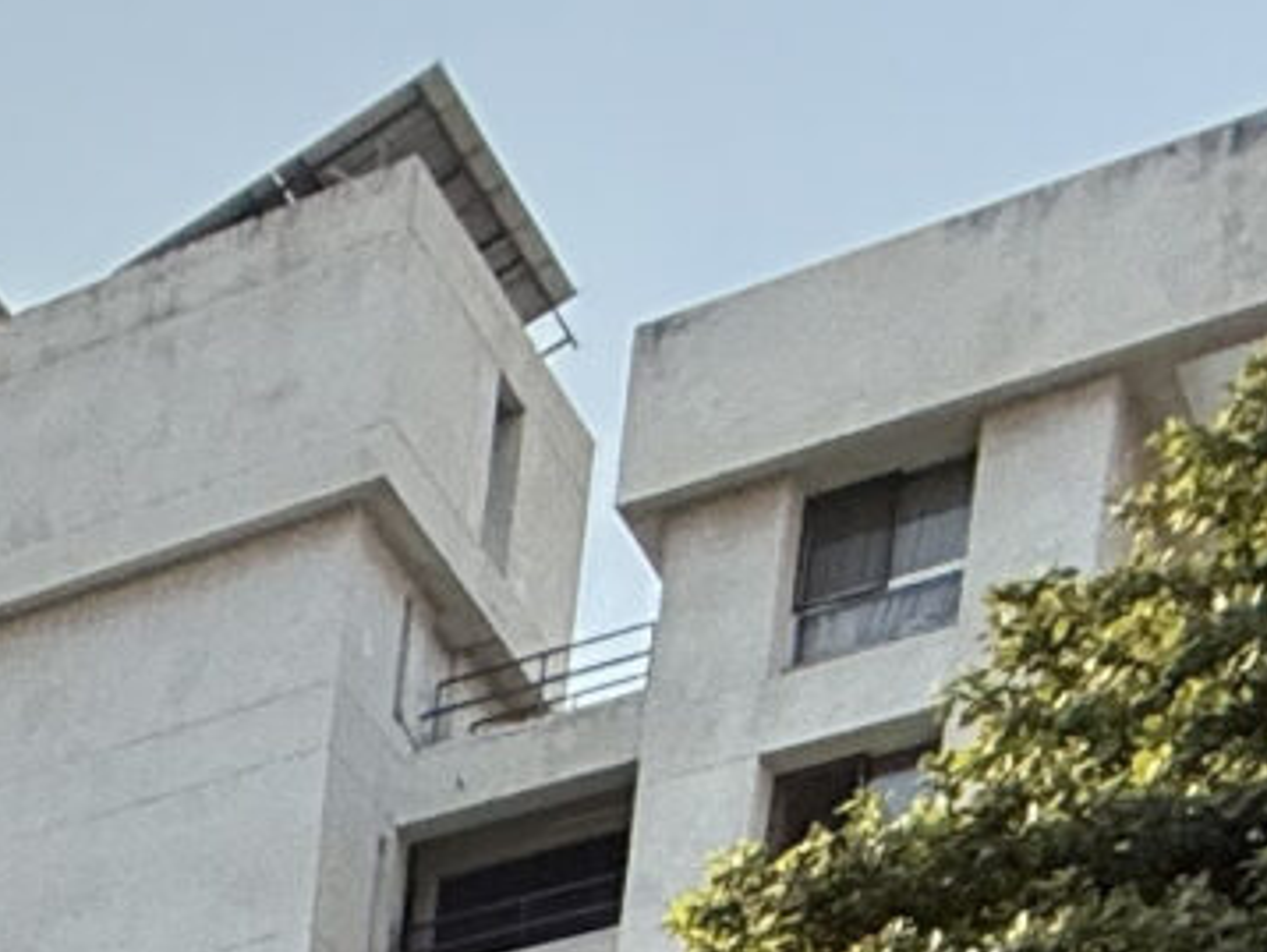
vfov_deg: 10.1
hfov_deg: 14.5
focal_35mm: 100
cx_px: -1575
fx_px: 3663
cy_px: 3001
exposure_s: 1/658
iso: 64
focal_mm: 2.22
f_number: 2.2
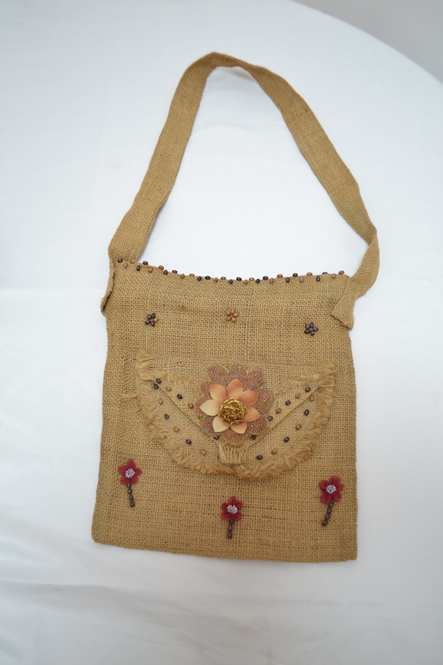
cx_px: 222
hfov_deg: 40.0
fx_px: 609
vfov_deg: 57.2
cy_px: 332
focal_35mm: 33
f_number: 3.8
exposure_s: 1/6
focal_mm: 22
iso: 100
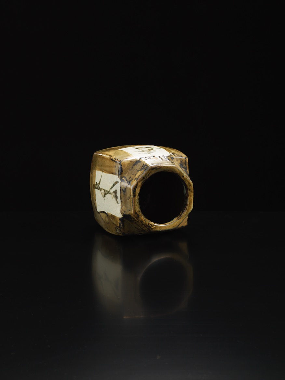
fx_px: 922
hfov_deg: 17.6
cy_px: 190
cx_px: 142
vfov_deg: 23.3
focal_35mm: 84
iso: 50
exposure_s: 1/250
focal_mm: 120
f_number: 19
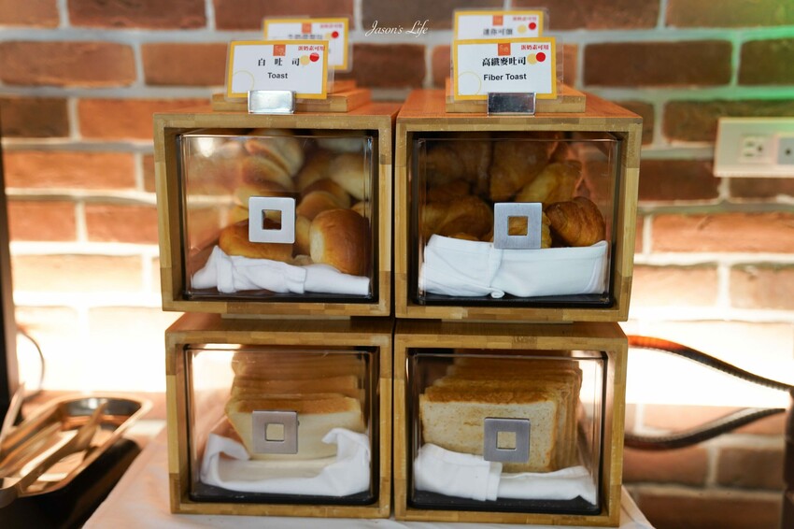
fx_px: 948
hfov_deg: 45.4
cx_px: 397
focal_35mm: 43
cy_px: 264
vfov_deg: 31.2
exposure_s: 1/50
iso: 1000
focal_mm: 43
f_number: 2.8
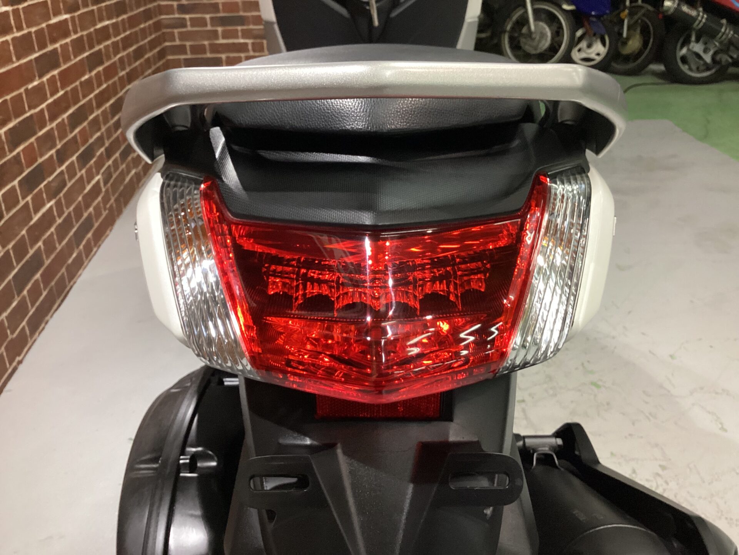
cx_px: 370
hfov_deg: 58.4
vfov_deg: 45.4
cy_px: 278
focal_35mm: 31
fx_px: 662
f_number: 2.4
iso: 125
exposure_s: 1/60
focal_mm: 3.3
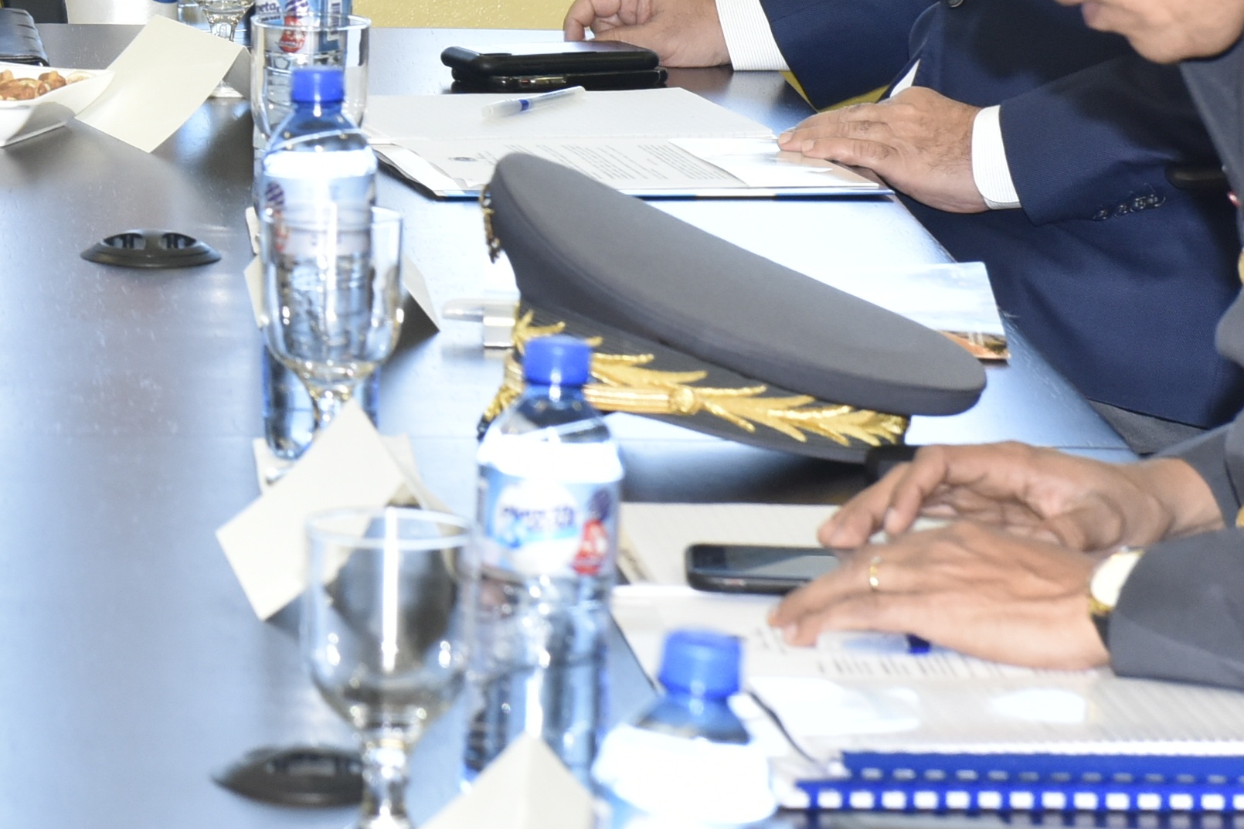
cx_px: -515
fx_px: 8292
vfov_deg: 5.7
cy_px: -165
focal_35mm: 240
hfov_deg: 8.4
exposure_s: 1/100
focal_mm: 70
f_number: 8
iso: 1600
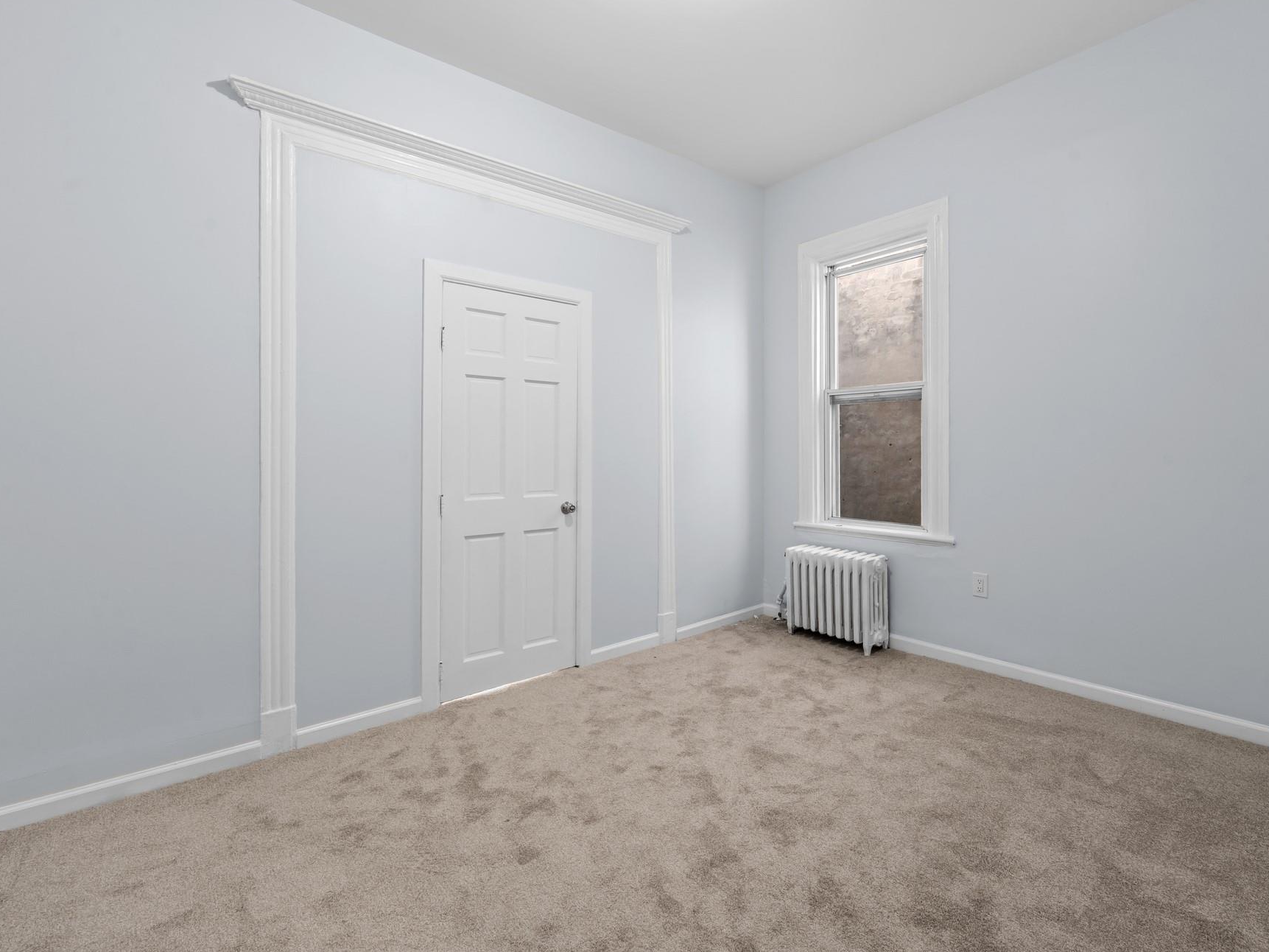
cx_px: 714
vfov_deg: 78.1
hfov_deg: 94.0
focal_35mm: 16
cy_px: 460
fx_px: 587
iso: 640
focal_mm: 14
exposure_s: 1/2
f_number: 10
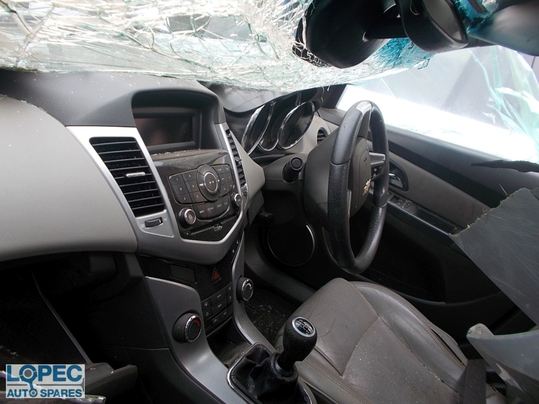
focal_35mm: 26
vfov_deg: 53.1
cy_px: 202
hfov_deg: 67.3
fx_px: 405
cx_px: 270
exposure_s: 1/100
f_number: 3.2
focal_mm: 4.6
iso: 80
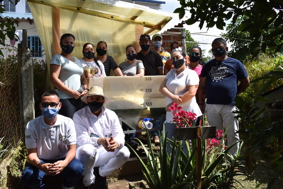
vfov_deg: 36.9
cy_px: 94
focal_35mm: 36
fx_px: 283
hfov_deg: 53.1
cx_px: 142
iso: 400
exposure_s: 1/500
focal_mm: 24
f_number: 13
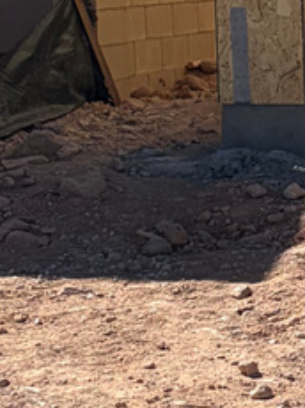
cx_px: 963
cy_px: 137
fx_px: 2048
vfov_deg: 11.4
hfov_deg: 7.4
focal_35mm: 174
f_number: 1.6
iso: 64
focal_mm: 5.96
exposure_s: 1/7813
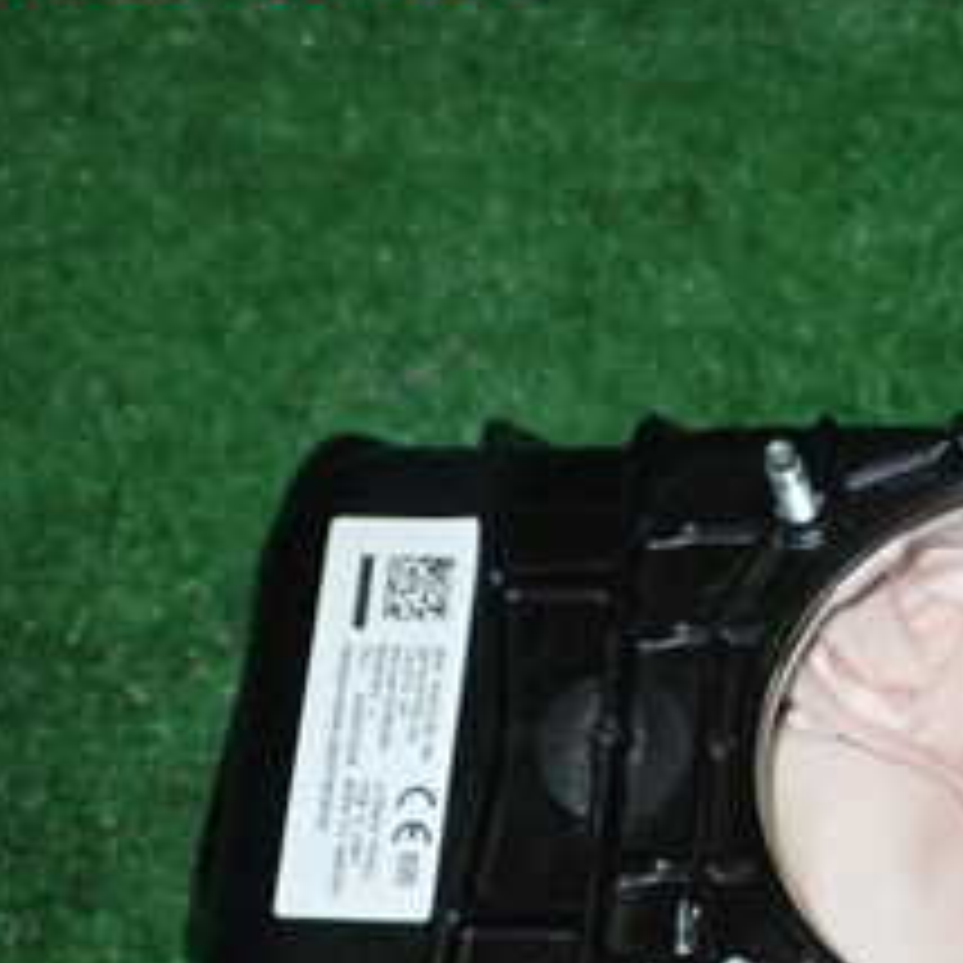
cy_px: 914
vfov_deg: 18.1
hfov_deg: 17.9
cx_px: 1035
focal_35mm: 94
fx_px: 2959
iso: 500
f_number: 8
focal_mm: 6.83
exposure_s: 1/40
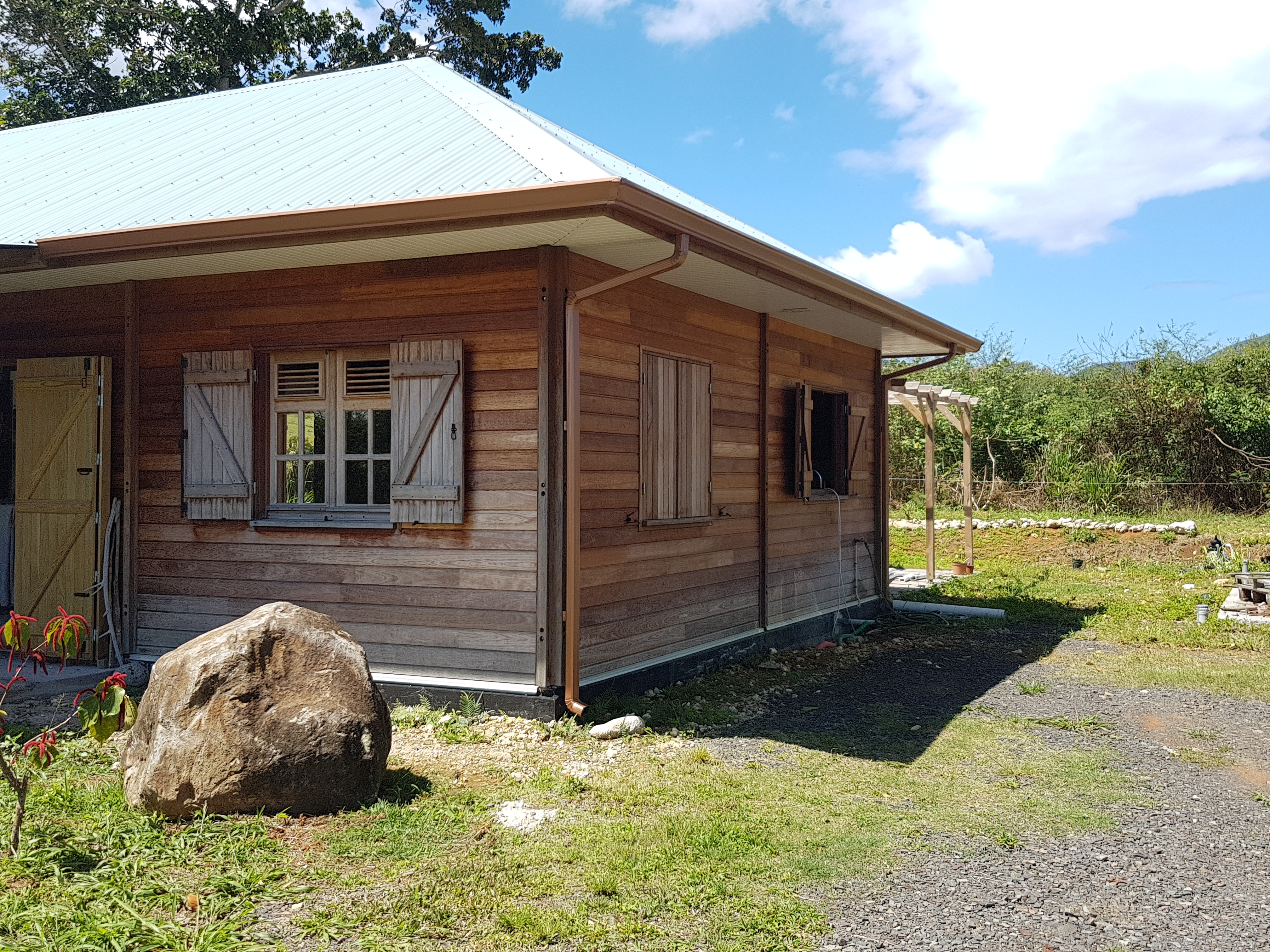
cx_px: 635
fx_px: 954
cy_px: 476
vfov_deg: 53.1
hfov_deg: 67.3
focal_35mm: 26
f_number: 1.7
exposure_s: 1/1260
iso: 40
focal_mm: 4.2
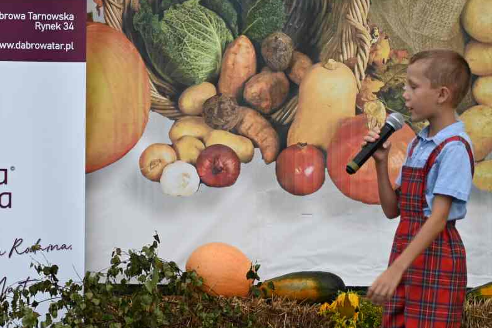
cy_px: 163
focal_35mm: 329
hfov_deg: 6.2
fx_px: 4498
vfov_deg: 4.2
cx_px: -17
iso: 180
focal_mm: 135
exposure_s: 1/250
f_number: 5.6
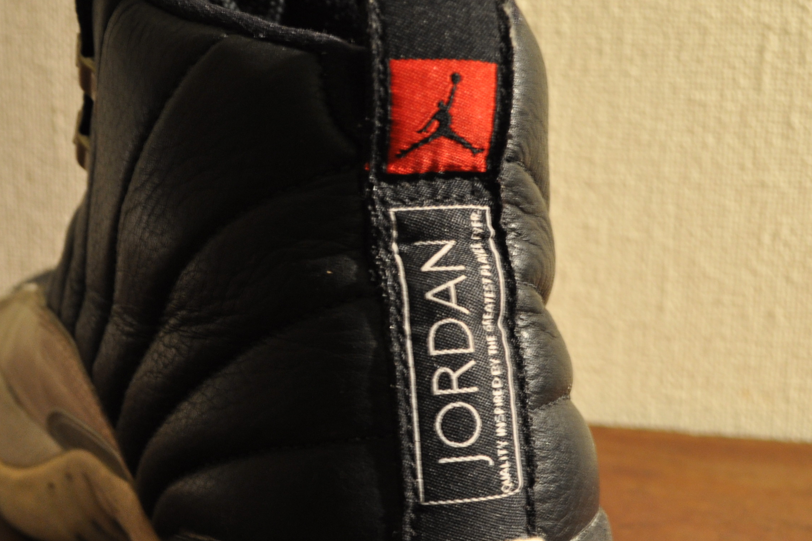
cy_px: 373
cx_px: 312
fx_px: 1534
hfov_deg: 29.6
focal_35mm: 68
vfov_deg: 19.9
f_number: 5.6
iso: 400
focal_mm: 24
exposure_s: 1/1.6
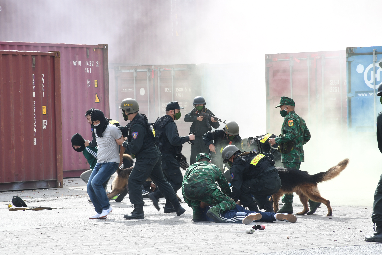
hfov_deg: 9.8
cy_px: 128
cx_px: 191
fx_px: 2228
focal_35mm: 210
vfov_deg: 6.5
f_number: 11
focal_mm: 140
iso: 320
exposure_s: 1/200
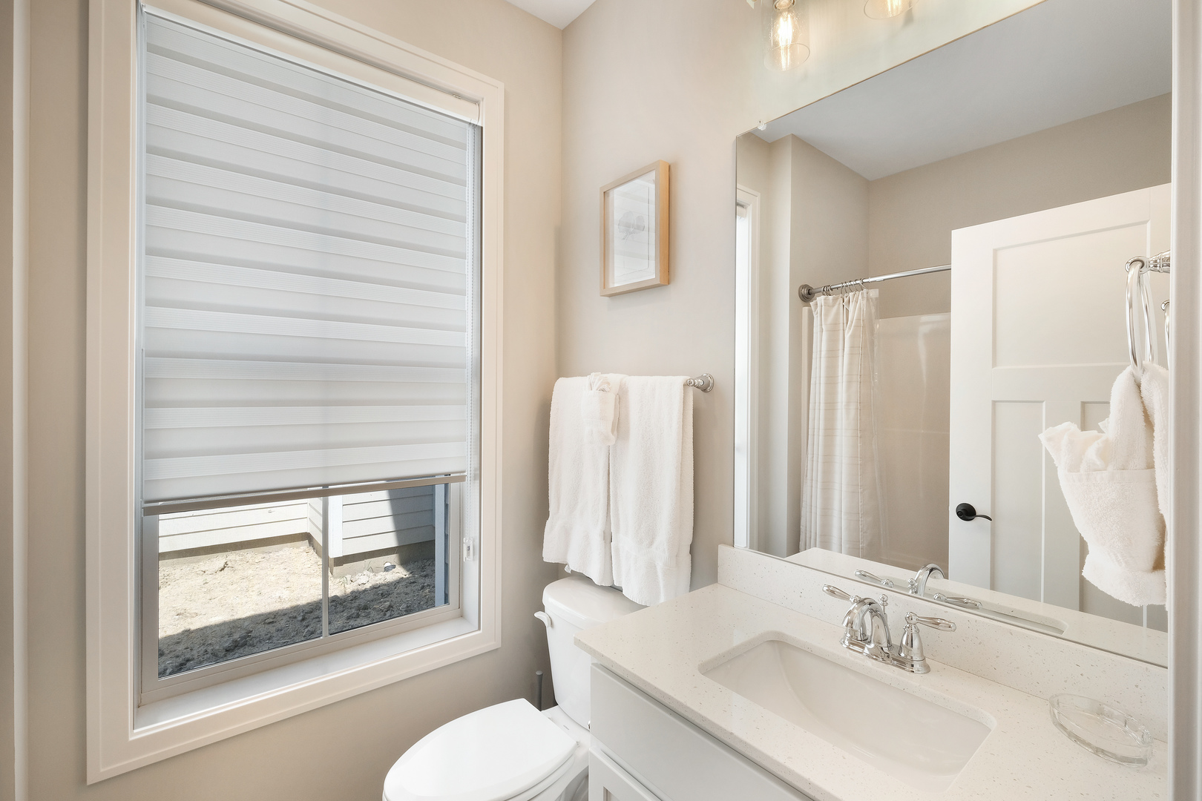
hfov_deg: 100.4
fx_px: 501
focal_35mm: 15
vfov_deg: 77.3
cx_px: 601
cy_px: 400
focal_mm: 10
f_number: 11
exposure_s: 1/250
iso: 800
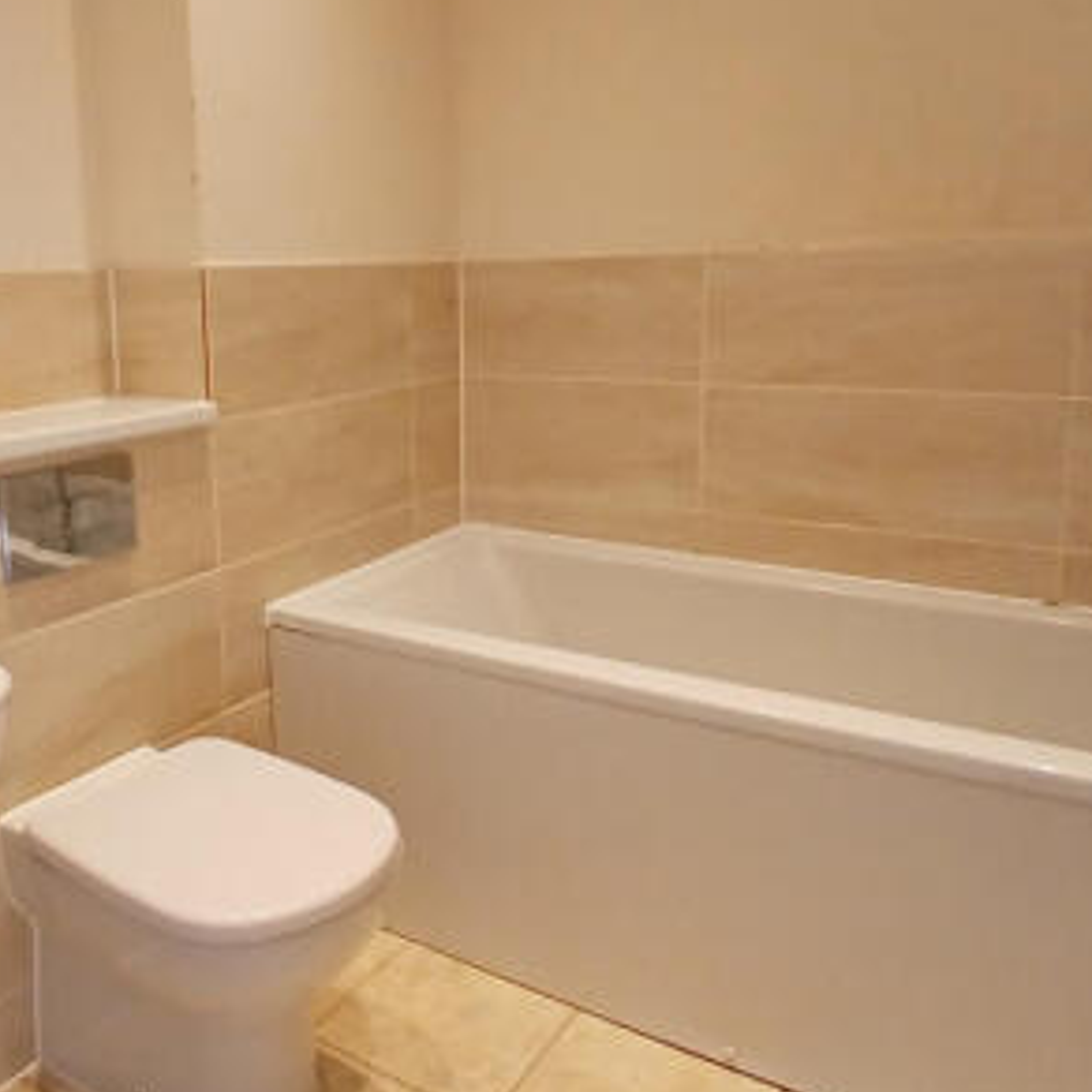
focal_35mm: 30
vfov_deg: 53.6
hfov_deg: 52.9
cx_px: 353
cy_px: 428
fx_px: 1071
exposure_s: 1/33.3
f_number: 2.2
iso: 125
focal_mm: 1.4
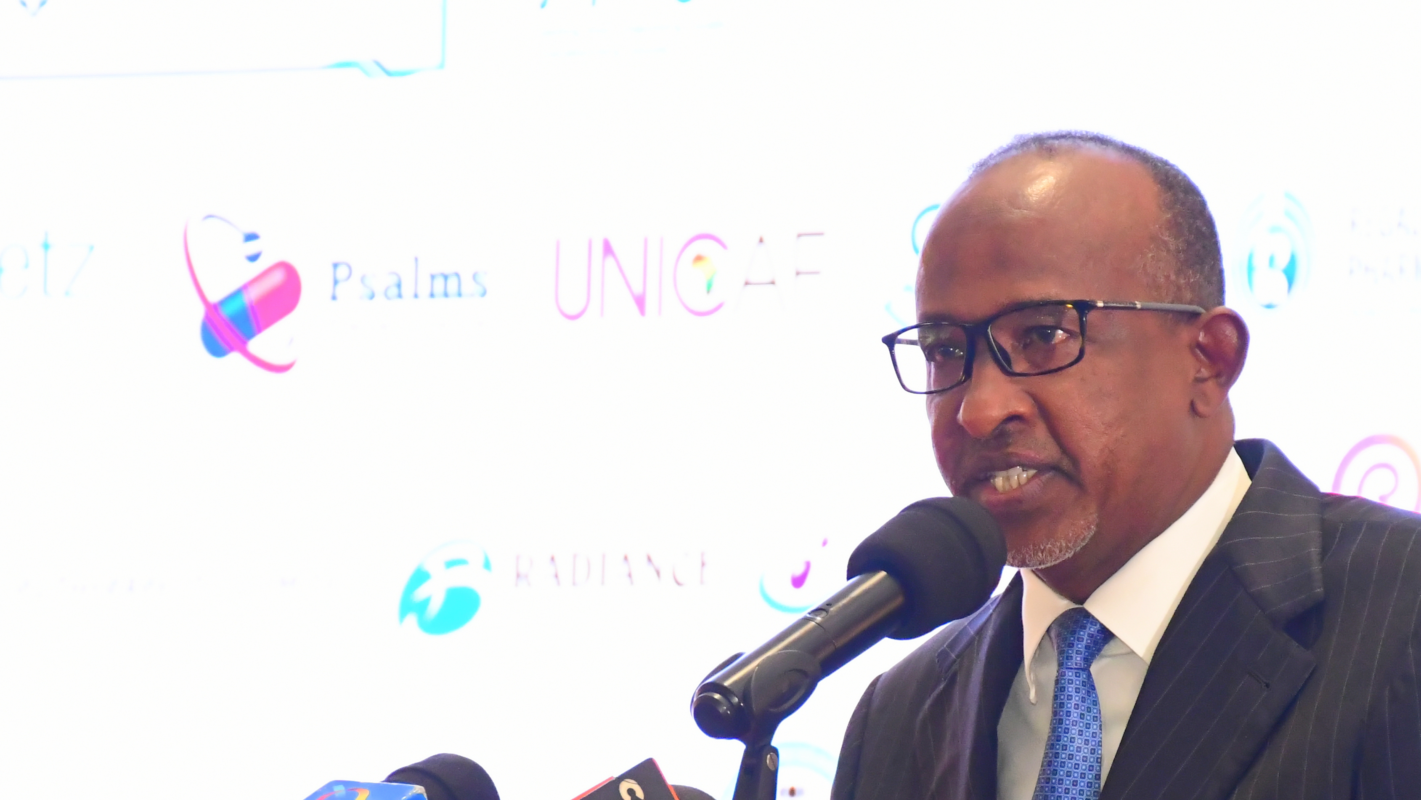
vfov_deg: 4.7
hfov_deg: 8.3
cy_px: 711
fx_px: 9759
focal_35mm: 259
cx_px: 950
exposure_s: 1/200
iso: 5000
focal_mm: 100
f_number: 6.3
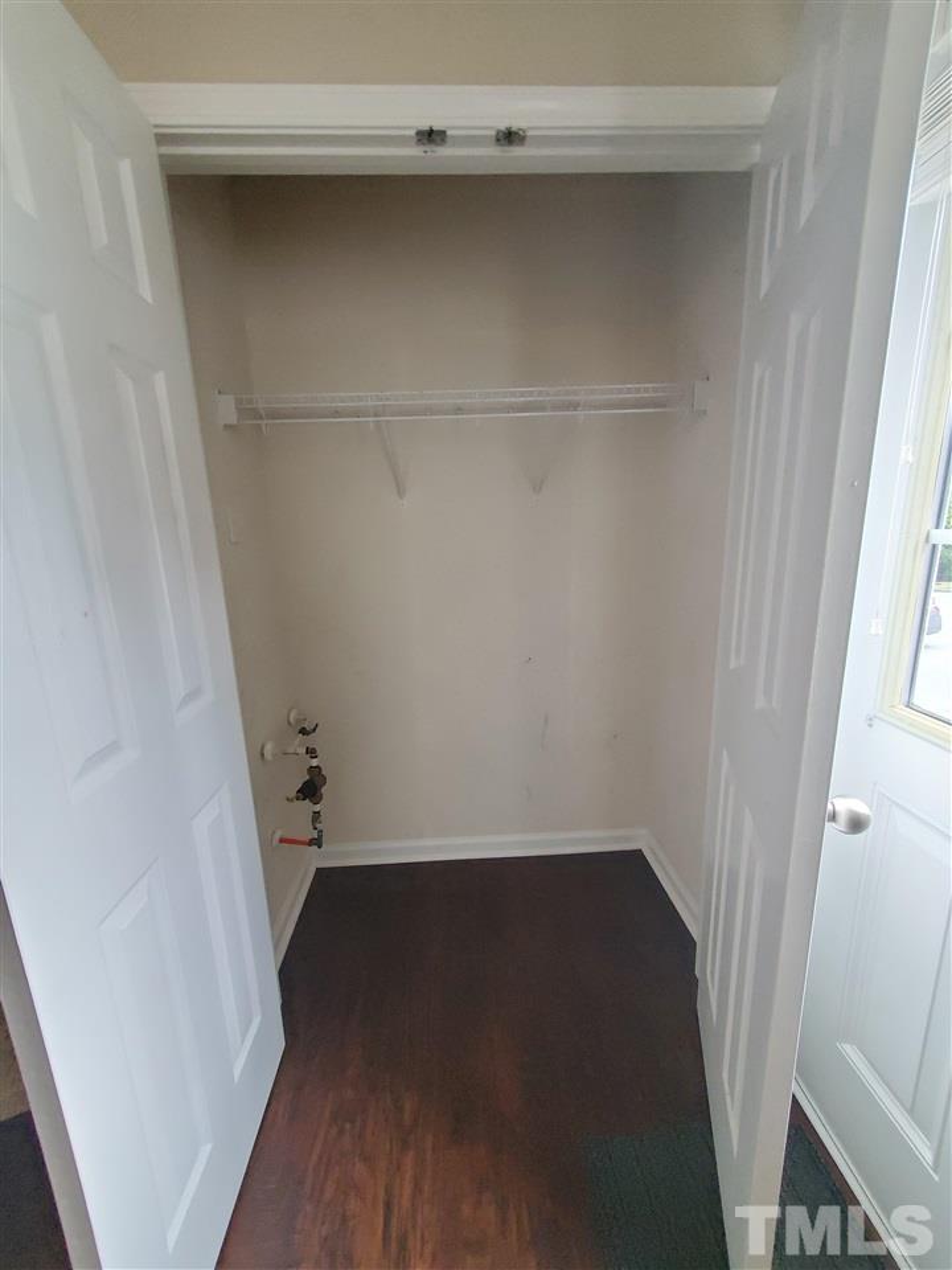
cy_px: 635
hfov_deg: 89.9
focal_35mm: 13
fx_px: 477
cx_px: 476
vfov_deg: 106.2
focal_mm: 1.8
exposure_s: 1/59
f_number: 2.2
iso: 400
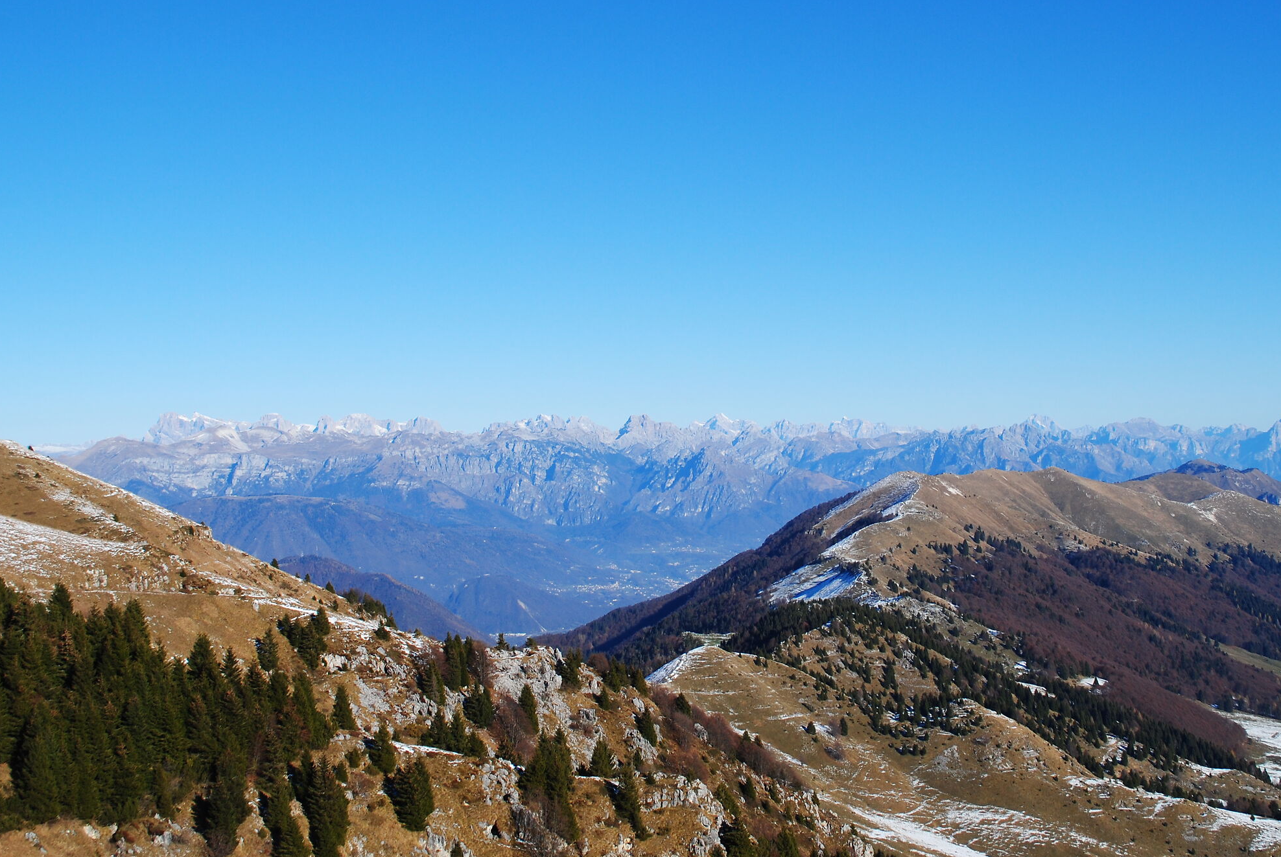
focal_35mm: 51
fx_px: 1817
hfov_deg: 38.8
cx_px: 707
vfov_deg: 26.6
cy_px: 405
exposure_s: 1/250
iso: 110
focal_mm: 28
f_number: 10
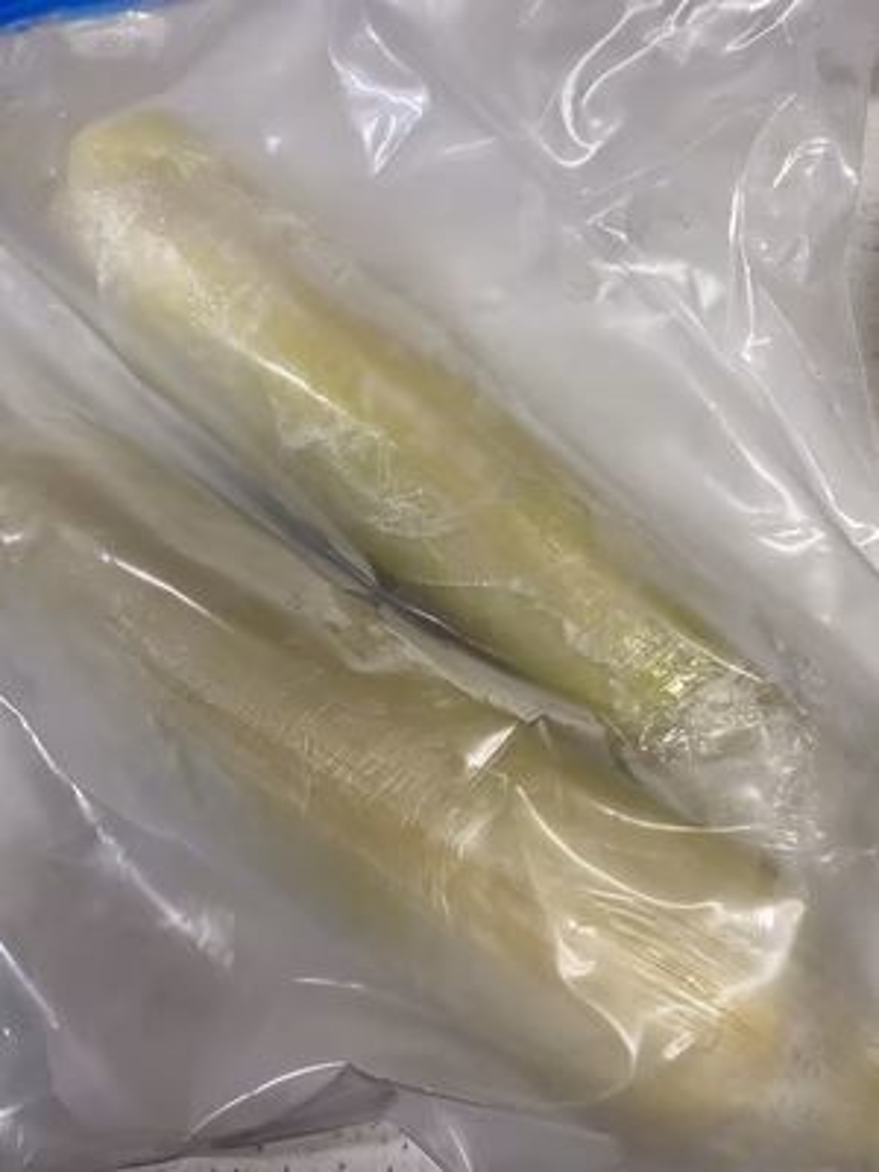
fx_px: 880
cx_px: 440
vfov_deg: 67.3
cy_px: 586
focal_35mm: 26
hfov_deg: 53.1
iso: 100
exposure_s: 1/60
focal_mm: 4.25
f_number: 1.8
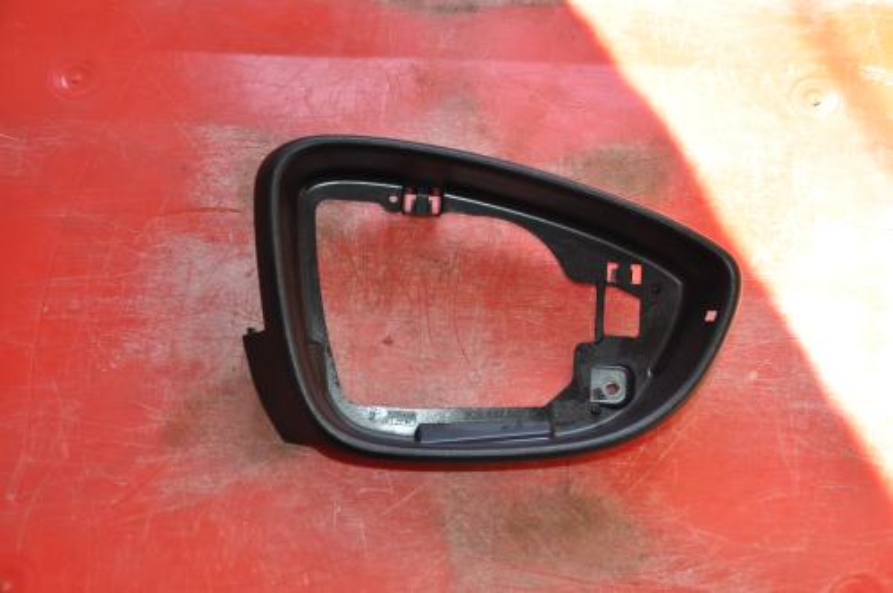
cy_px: 296
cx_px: 446
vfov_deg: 25.7
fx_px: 1301
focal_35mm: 52
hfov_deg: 37.9
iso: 400
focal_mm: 35
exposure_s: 1/160
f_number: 4.5
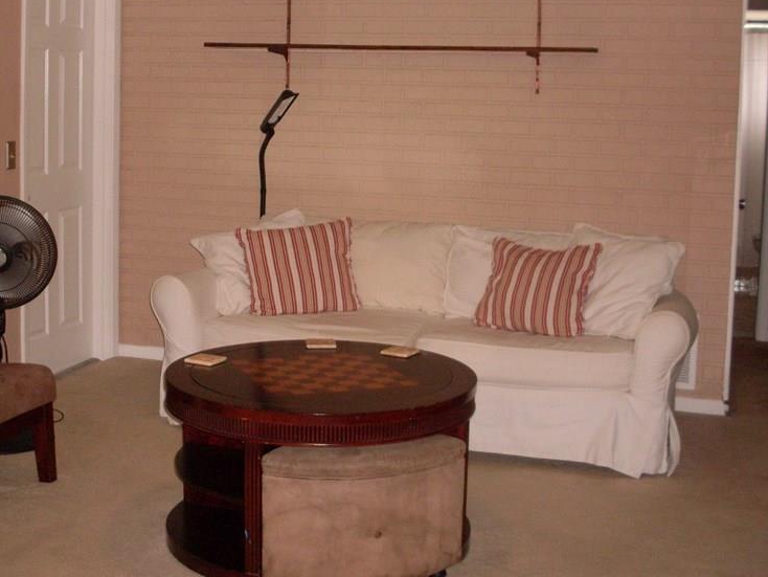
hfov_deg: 36.1
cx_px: 317
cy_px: 208
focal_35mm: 53
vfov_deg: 27.4
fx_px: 1176
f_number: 2.8
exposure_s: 1/45
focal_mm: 6.3
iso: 120
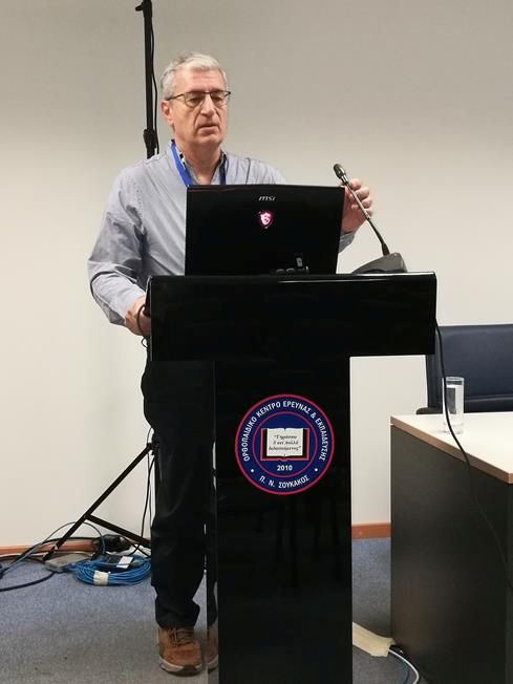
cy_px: 342
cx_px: 256
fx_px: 869
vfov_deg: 42.9
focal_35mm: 44
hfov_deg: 32.9
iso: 320
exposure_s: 1/33.3
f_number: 2.2
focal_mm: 4.5
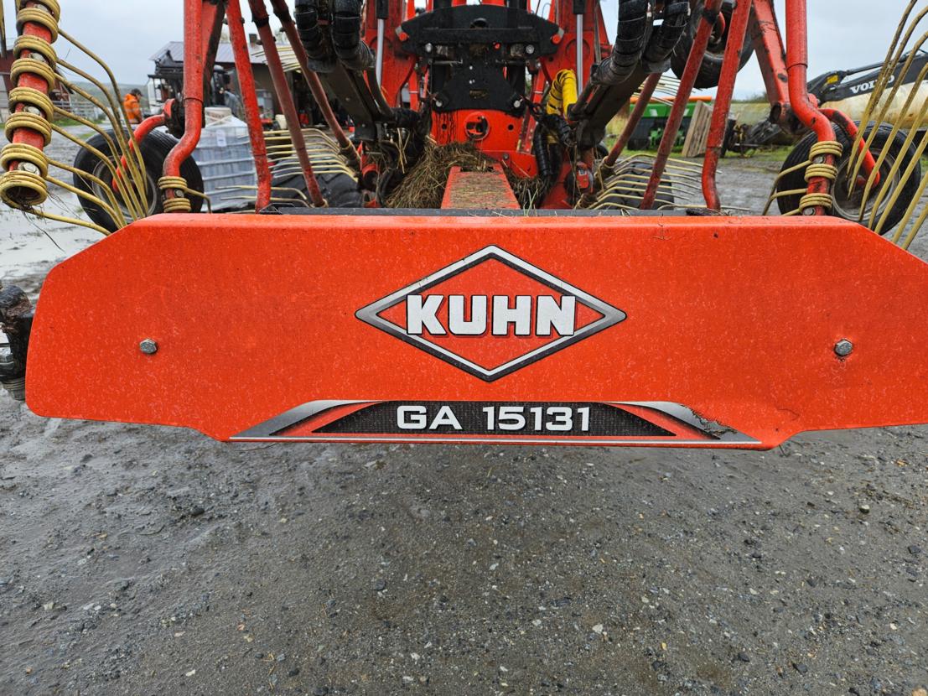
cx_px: 464
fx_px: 617
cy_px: 348
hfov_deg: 73.9
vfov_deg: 58.9
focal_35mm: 23
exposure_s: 1/353
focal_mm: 5.4
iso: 25
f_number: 1.8
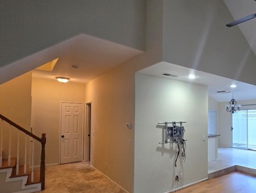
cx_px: 191
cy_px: 118
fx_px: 163
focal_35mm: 22
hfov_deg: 71.3
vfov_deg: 60.5
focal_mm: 2.2
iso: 200
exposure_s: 1/60
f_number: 2.2
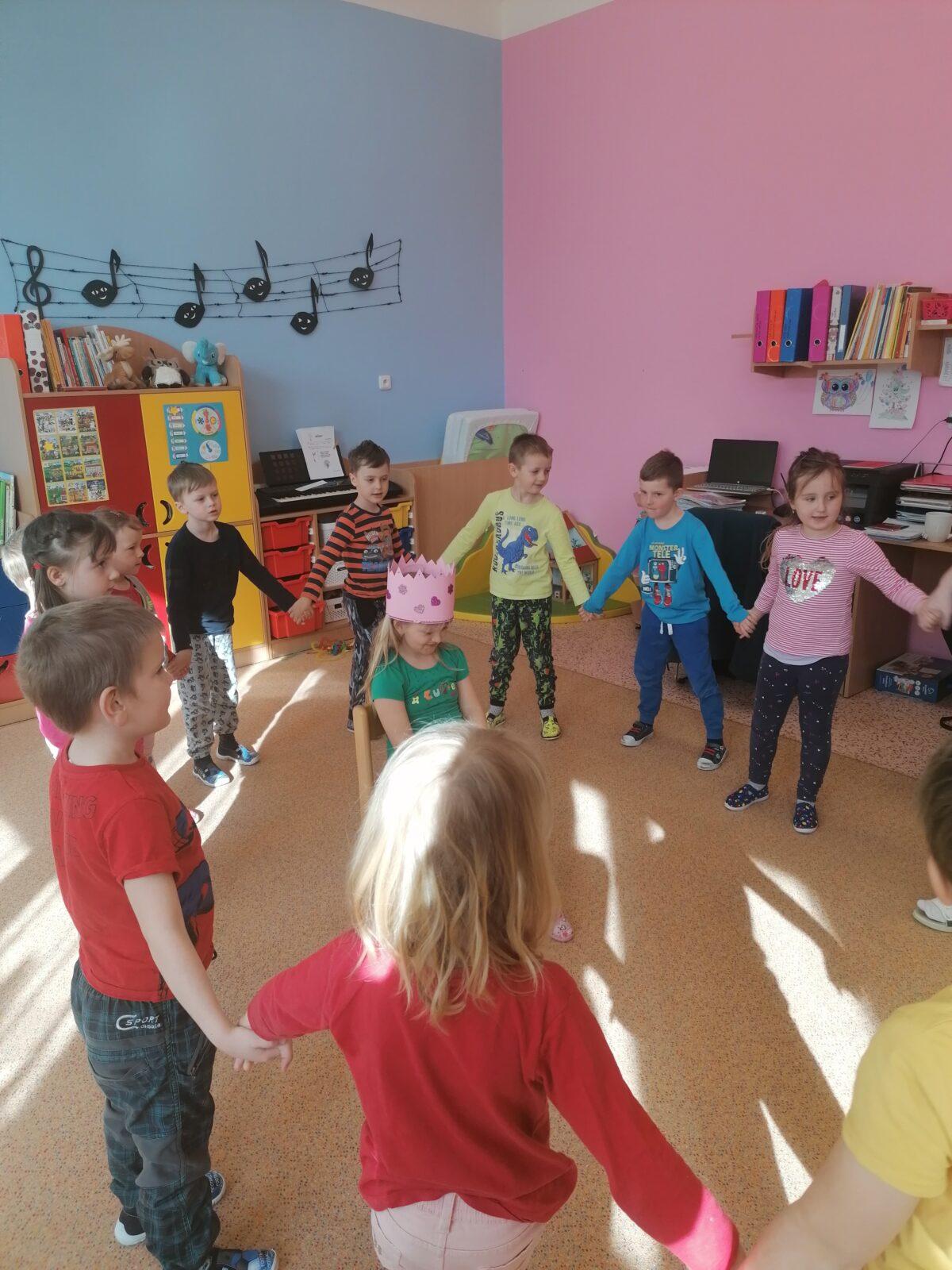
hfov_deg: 51.4
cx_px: 476
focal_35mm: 27
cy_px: 635
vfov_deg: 65.3
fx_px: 990
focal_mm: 4.75
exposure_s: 1/100
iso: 50
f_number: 1.8
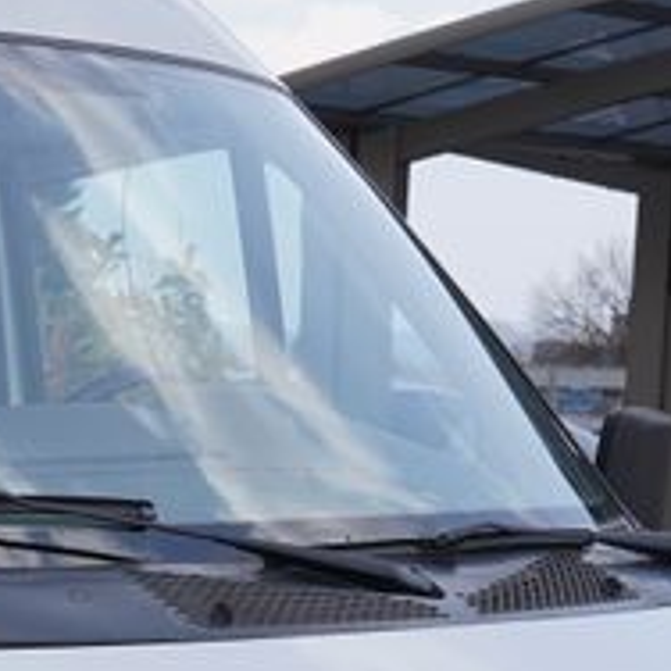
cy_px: 773
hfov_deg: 10.8
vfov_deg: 11.2
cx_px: -450
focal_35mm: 153
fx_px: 3355
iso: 100
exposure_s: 1/250
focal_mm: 33
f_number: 7.1
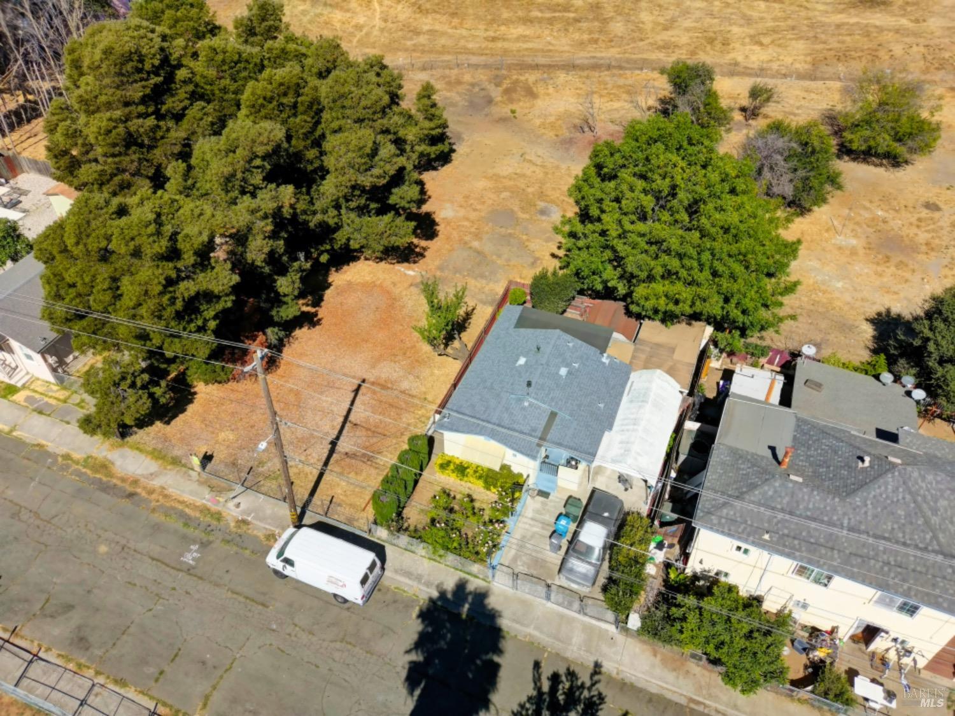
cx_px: 478
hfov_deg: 67.3
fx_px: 717
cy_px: 358
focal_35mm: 26
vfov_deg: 53.1
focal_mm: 4.7
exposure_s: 1/1425
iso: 106
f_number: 1.8
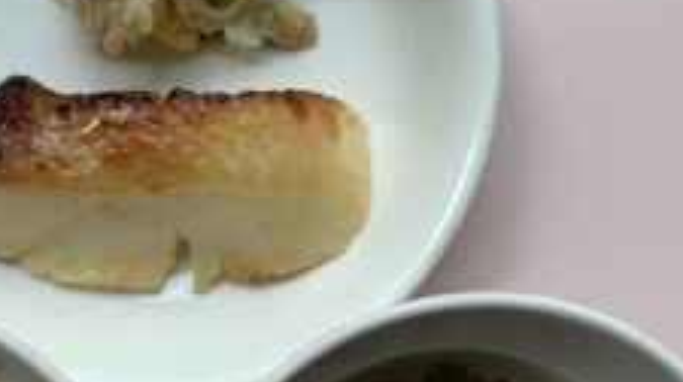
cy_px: 329
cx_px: 158
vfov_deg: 18.8
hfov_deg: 32.6
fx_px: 1140
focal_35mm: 63
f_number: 1.8
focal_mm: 4.25
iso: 25
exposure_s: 1/255
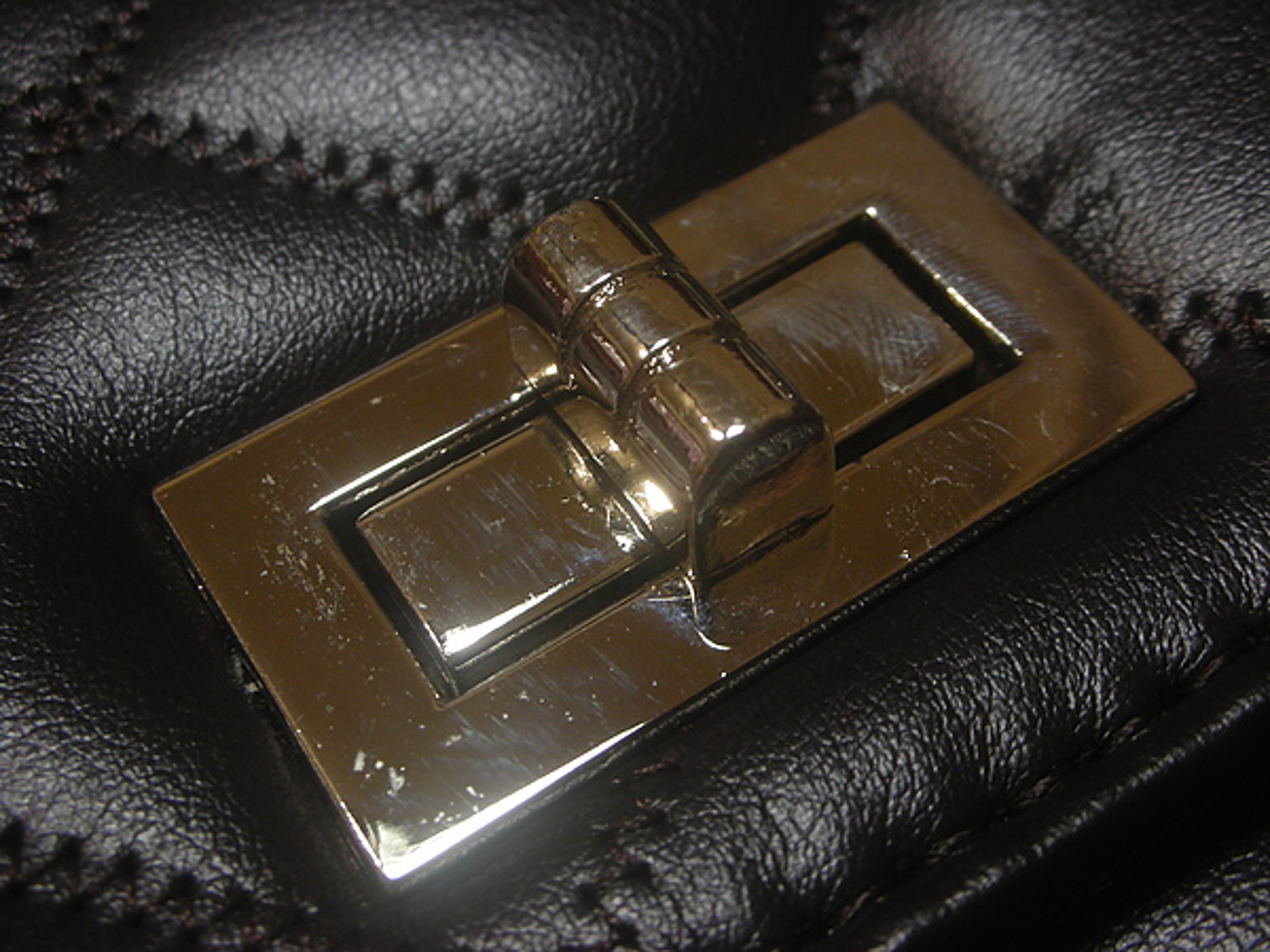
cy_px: 476
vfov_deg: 27.5
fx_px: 1944
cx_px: 635
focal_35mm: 53
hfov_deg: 36.2
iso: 125
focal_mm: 8.8
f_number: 3.7
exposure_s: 1/4
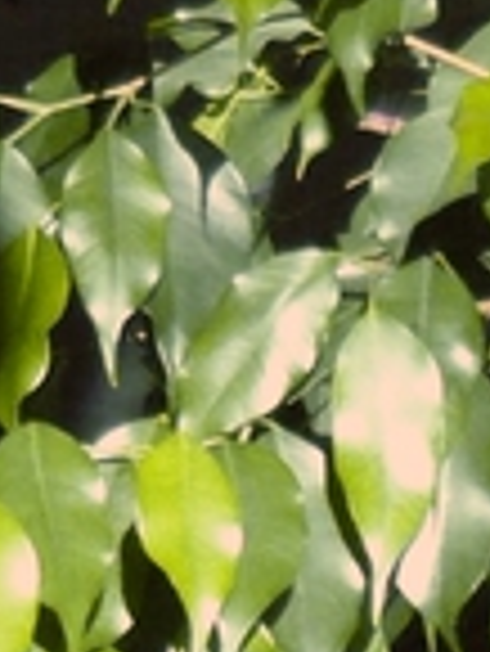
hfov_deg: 6.2
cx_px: 1029
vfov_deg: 8.2
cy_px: 1111
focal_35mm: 233
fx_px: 4391
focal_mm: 5.5
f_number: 2.8
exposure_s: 1/640
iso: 400
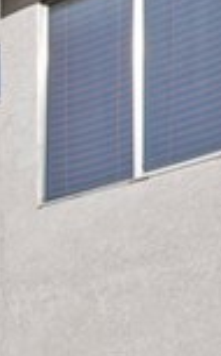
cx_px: -340
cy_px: 650
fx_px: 1224
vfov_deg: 14.5
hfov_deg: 9.1
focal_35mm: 126
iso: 100
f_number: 10
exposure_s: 1/125
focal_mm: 18.5
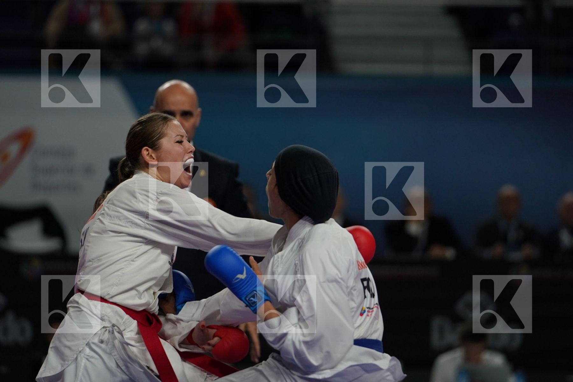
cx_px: 286
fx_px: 4775
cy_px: 191
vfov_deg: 4.6
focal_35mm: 300
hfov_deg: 6.9
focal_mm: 200
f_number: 2.8
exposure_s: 1/1000
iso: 640
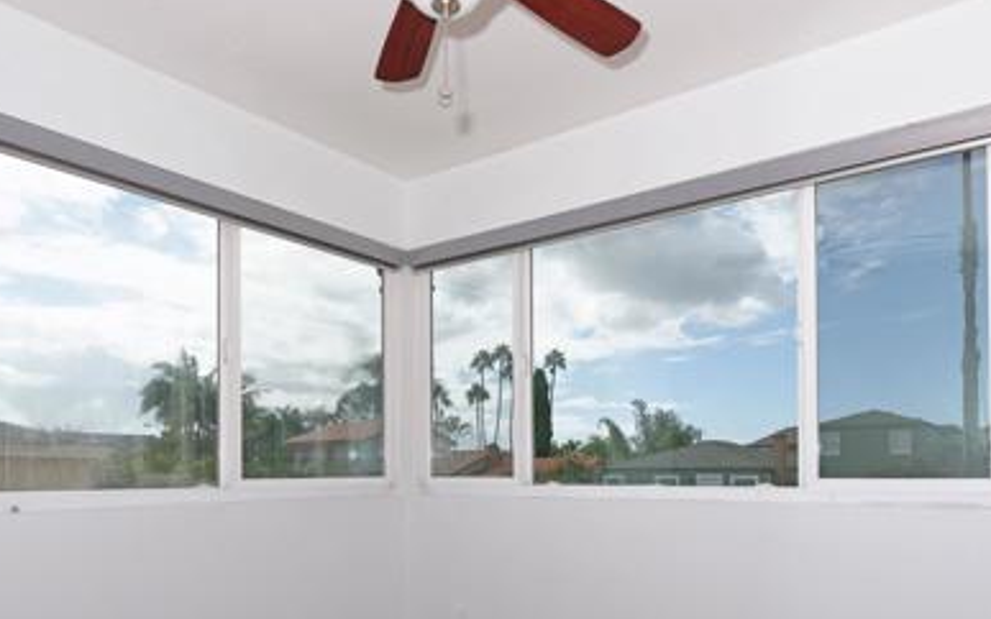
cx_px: 492
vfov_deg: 44.3
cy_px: 474
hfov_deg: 68.4
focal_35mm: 27
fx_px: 729
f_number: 8
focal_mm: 16
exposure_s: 1/250
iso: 100
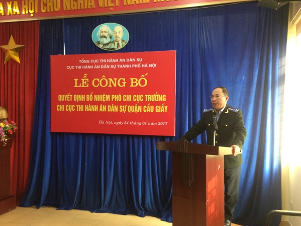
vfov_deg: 45.4
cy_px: 120
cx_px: 159
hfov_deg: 58.3
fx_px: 270
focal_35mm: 31
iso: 200
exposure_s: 1/33
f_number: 2.2
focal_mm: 4.15
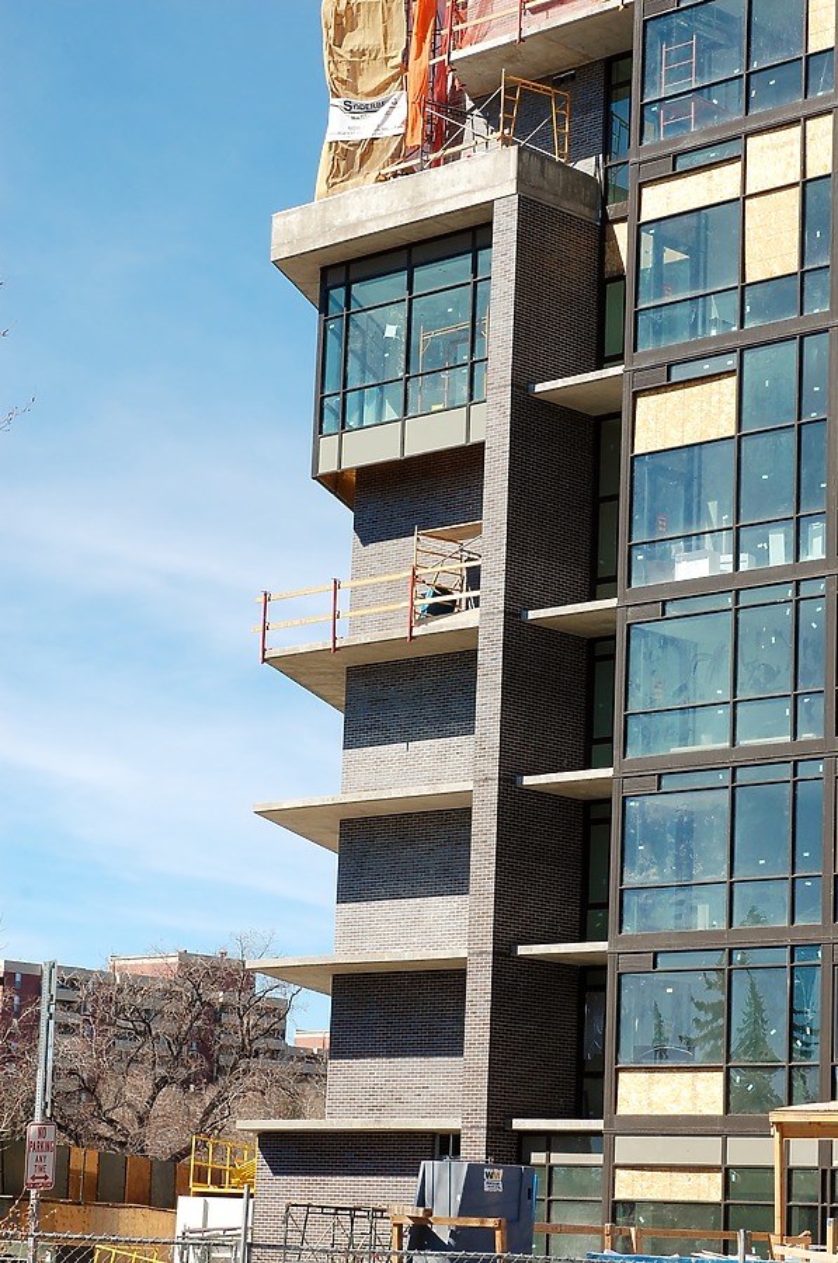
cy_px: 632
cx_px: 419
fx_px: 2943
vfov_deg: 24.2
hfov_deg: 16.2
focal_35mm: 84
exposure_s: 1/250
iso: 220
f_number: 10
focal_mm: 56
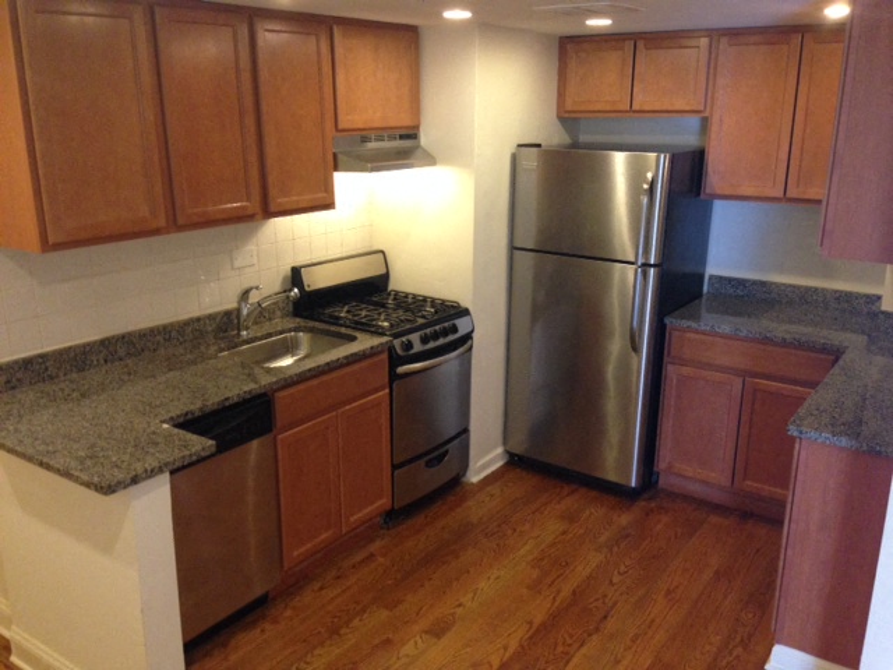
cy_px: 335
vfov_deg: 42.9
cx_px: 446
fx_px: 851
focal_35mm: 33
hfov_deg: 55.4
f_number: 2.4
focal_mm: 4.12
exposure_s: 1/20
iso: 250
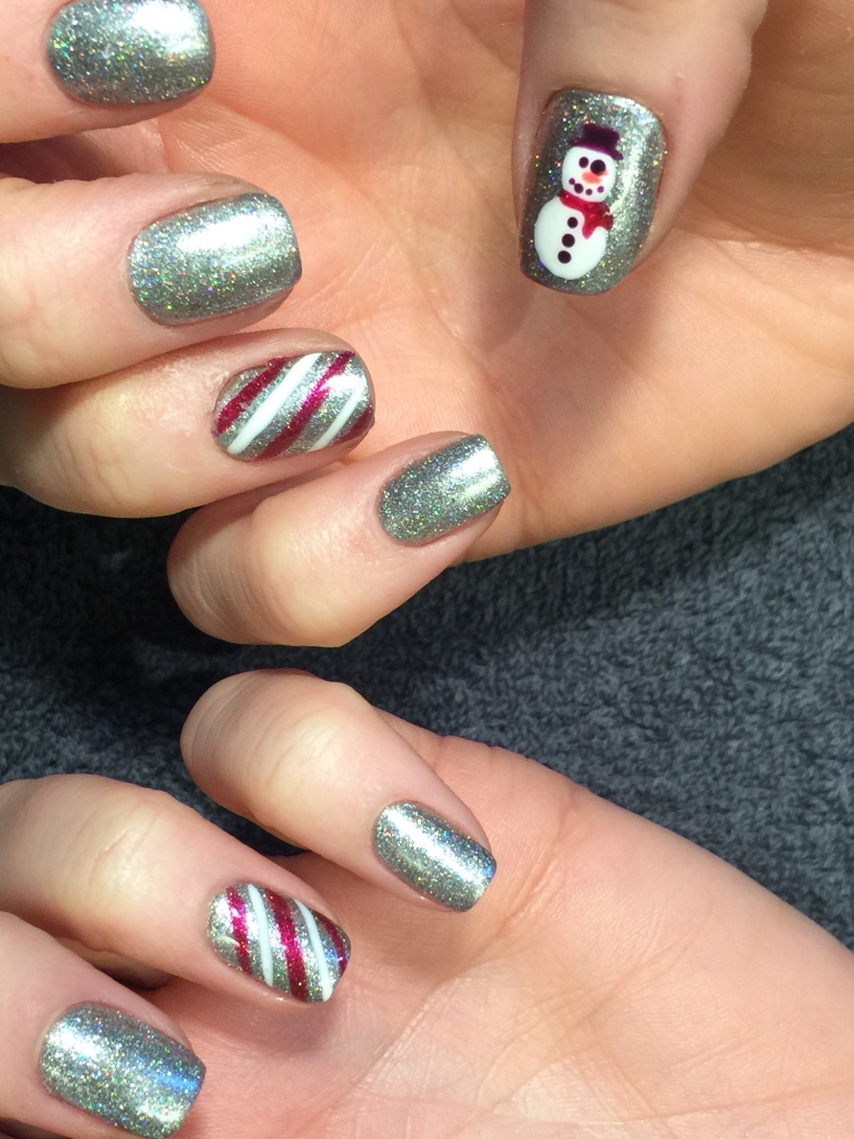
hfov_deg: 29.1
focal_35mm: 50
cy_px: 673
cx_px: 384
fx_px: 1645
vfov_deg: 38.1
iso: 40
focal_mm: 4.15
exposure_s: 1/30
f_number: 2.2
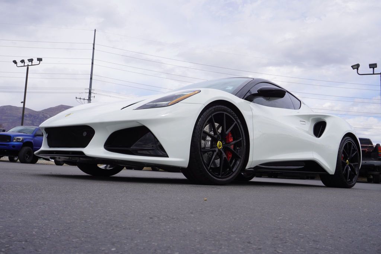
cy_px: 127
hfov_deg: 53.1
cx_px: 190
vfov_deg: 36.9
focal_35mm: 36
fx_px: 381
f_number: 10
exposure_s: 1/125
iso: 100
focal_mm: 24
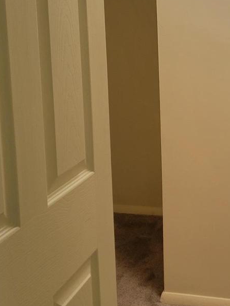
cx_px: 179
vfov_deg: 28.6
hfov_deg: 21.7
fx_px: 594
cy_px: 83
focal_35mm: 67
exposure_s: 1/120
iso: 100
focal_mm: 5.4
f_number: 1.8
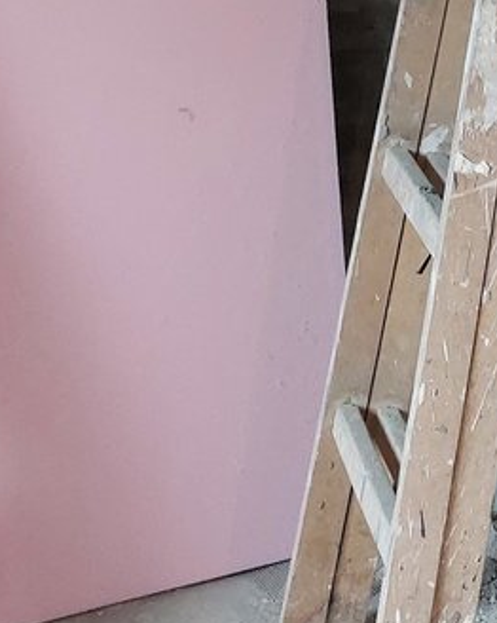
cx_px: 617
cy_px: -323
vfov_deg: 15.0
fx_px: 2190
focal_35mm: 119
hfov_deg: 12.6
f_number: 1.8
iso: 250
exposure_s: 1/50
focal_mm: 5.23
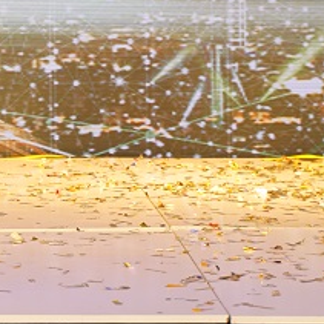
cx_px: -72
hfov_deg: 8.1
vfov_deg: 8.0
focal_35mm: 213
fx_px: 2256
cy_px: -165
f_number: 2.8
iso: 125
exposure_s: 1/60
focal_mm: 53
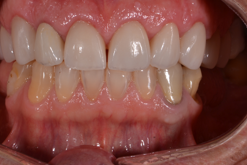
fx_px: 1425
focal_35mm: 208
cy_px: 62
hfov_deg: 9.9
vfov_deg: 6.6
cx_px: 100
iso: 100
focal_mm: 105
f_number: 25
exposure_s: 1/100
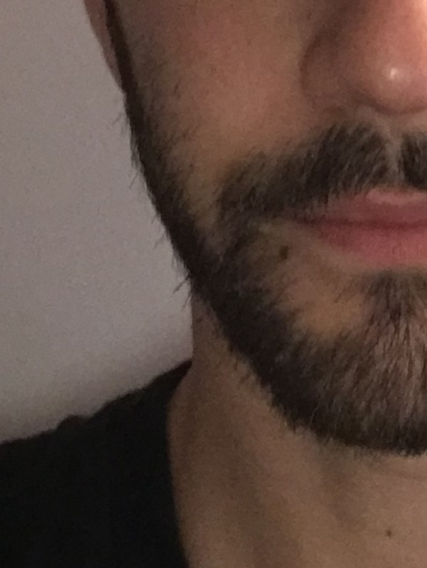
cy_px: 161
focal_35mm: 123
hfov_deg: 11.9
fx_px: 2019
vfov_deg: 15.9
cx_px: 448
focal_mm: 2.87
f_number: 2.2
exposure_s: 1/20
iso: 160
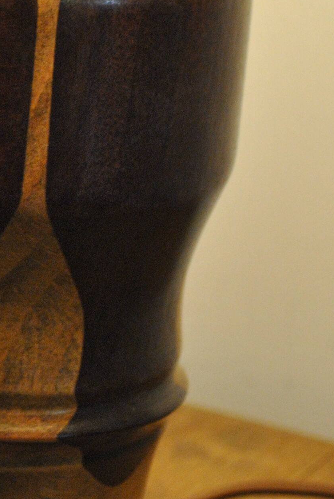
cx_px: -1
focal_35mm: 210
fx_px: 2907
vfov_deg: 9.8
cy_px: 98
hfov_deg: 6.6
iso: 640
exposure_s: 1/30
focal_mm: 45
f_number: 5.3
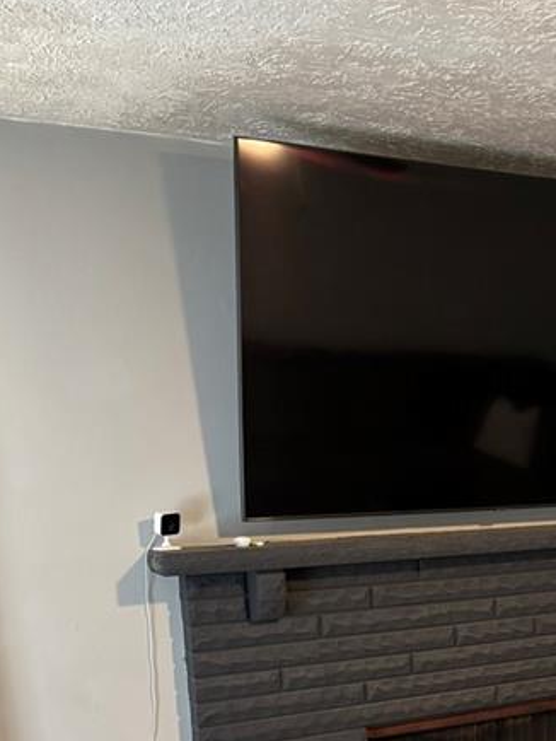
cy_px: 645
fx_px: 984
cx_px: 474
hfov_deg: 30.5
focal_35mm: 46
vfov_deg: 38.8
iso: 640
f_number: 1.6
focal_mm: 5.96
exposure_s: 1/30
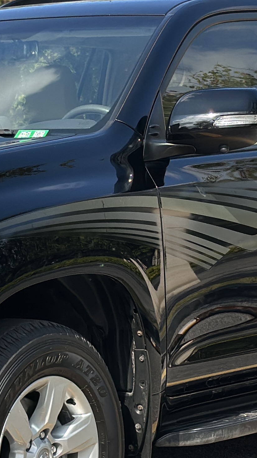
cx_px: 1
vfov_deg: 15.0
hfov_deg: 8.4
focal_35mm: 143
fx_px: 1733
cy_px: 216
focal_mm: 6.86
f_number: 1.78
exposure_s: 1/2667
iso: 100
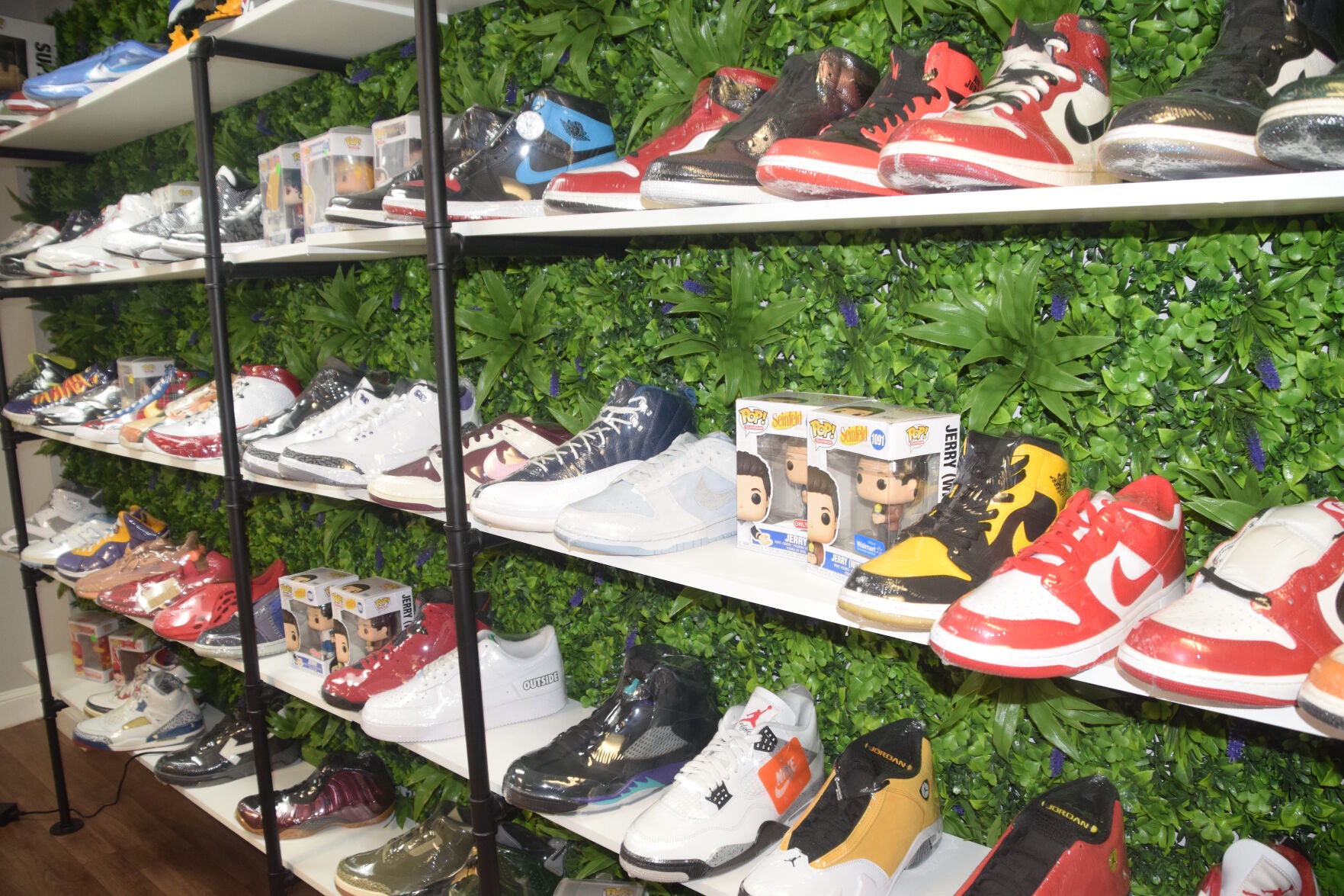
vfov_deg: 47.9
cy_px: 448
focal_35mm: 27
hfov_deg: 67.4
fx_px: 1008
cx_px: 672
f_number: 4.5
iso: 800
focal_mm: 18
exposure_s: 1/80
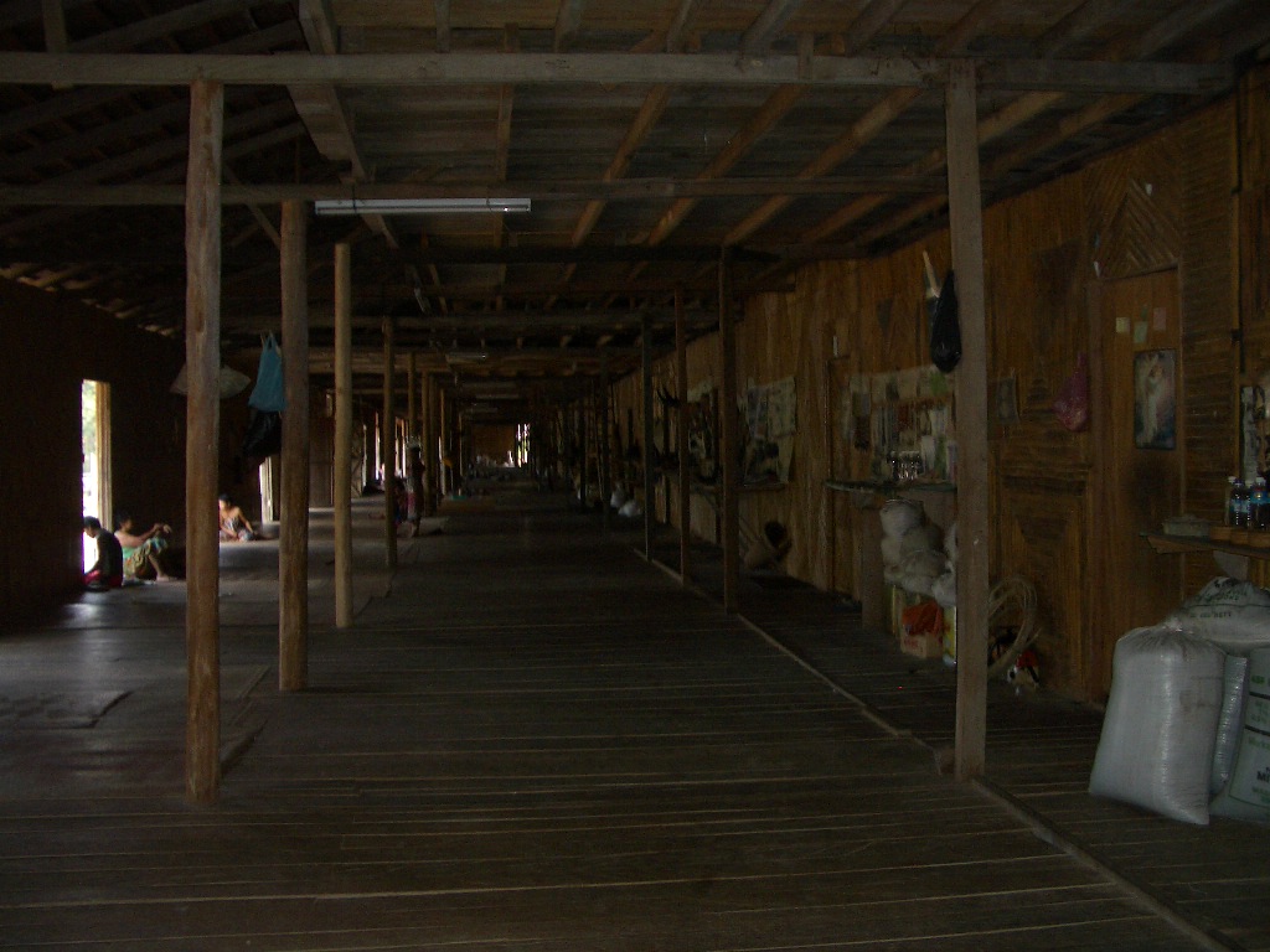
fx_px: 1284
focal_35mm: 35
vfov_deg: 40.7
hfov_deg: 52.6
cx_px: 635
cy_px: 476
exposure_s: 1/60
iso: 100
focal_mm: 5.8
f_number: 2.6
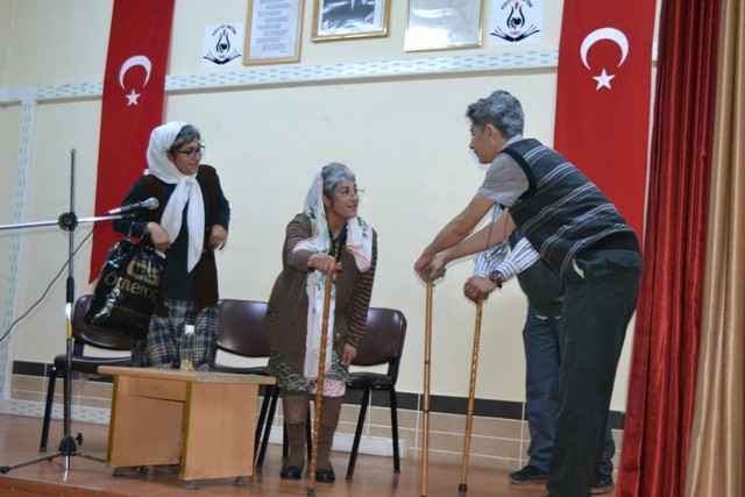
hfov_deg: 38.9
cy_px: 248
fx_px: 1056
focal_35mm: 51
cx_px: 372
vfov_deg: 26.5
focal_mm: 34
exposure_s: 1/60
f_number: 4.5
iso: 2200
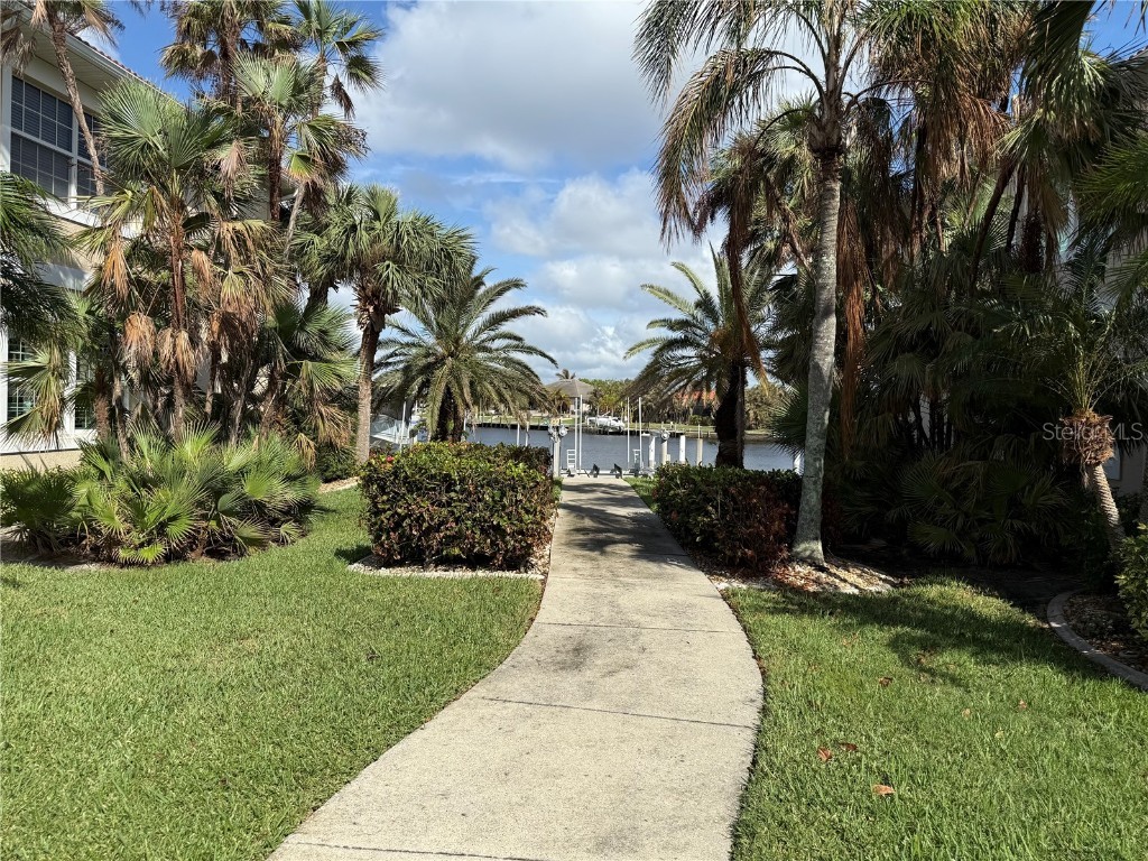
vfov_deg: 56.8
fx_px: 796
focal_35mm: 24
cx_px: 574
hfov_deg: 71.6
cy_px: 430
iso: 80
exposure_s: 1/5319
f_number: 1.78
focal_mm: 6.76
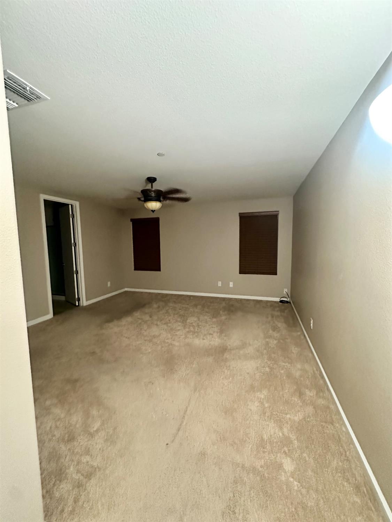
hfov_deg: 85.7
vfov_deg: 102.1
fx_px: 211
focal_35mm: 14
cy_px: 261
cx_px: 196
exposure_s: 1/40
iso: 1000
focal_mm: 2.22
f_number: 2.2
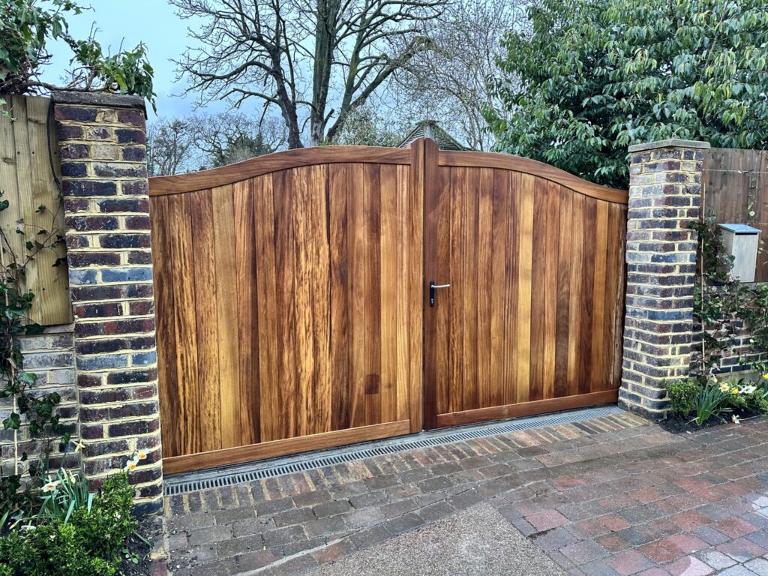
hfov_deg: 71.6
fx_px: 532
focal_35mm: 24
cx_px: 384
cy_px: 288
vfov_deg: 56.8
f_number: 1.78
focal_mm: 6.86
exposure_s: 1/206
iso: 200
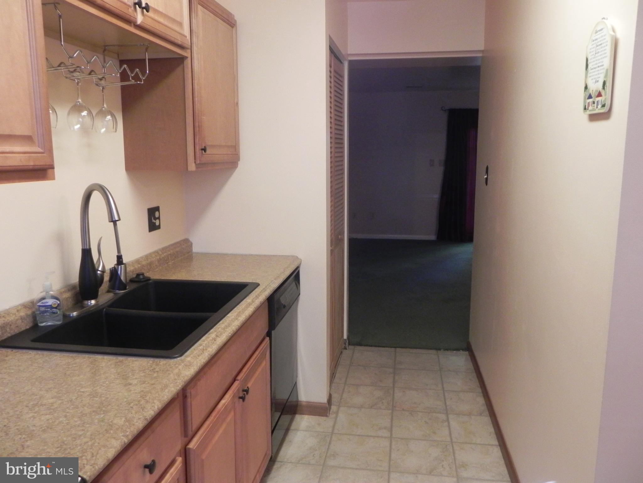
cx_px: 322
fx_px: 539
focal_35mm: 29
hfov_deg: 61.7
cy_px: 242
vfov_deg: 48.2
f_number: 2.8
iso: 400
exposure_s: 1/25.2
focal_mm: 5.2
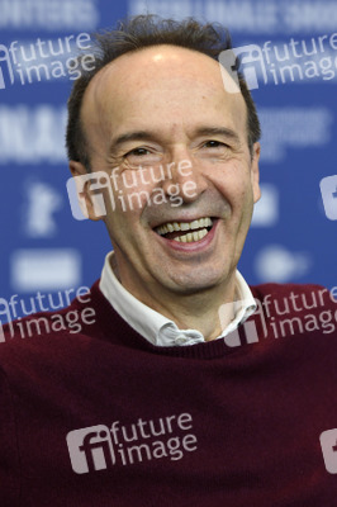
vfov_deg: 14.7
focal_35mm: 140
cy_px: 254
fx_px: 1969
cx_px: 168
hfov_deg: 9.8
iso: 800
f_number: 3.5
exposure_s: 1/250
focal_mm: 140
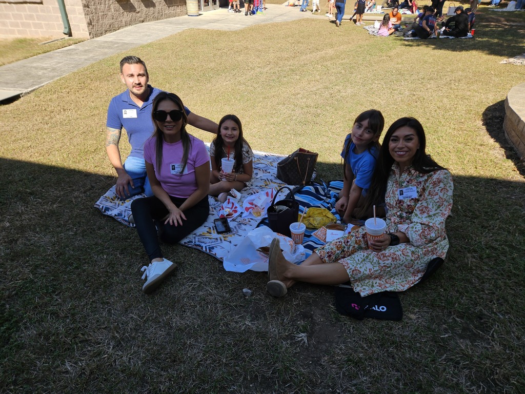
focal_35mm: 23
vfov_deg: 58.9
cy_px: 197
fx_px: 349
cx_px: 262
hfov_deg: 73.9
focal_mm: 5.4
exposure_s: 1/981
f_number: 1.8
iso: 25
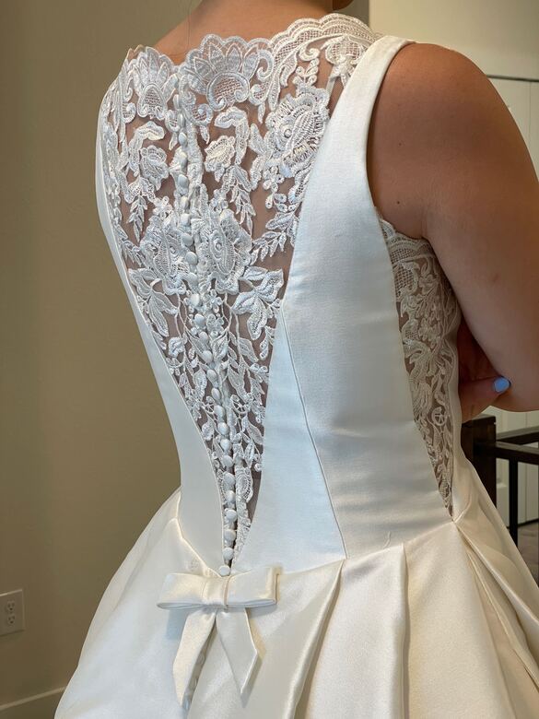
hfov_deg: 28.0
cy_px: 360
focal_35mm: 52
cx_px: 270
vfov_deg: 36.8
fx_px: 1080
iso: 125
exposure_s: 1/60
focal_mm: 6
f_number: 2
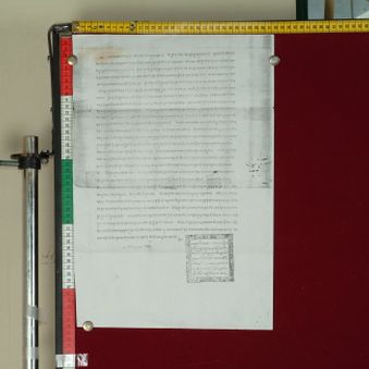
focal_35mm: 114
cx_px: 157
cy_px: 186
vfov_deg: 15.3
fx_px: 1371
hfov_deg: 15.3
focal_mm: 59
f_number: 13
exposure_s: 1/20
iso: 160
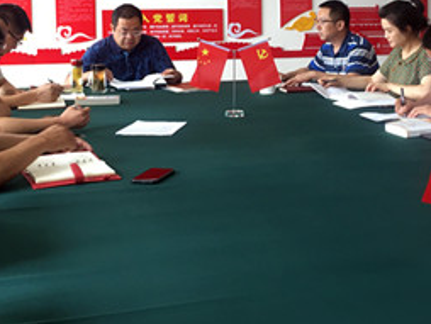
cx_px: 285
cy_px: 50
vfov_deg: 25.1
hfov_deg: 33.5
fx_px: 710
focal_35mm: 57
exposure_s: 1/33
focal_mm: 4.15
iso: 80
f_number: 2.2
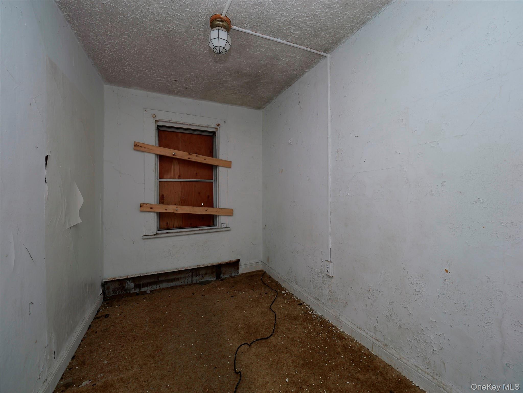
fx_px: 212
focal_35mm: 14
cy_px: 196
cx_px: 262
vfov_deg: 85.7
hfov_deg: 102.1
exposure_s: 1/10
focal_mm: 7
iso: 125
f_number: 5
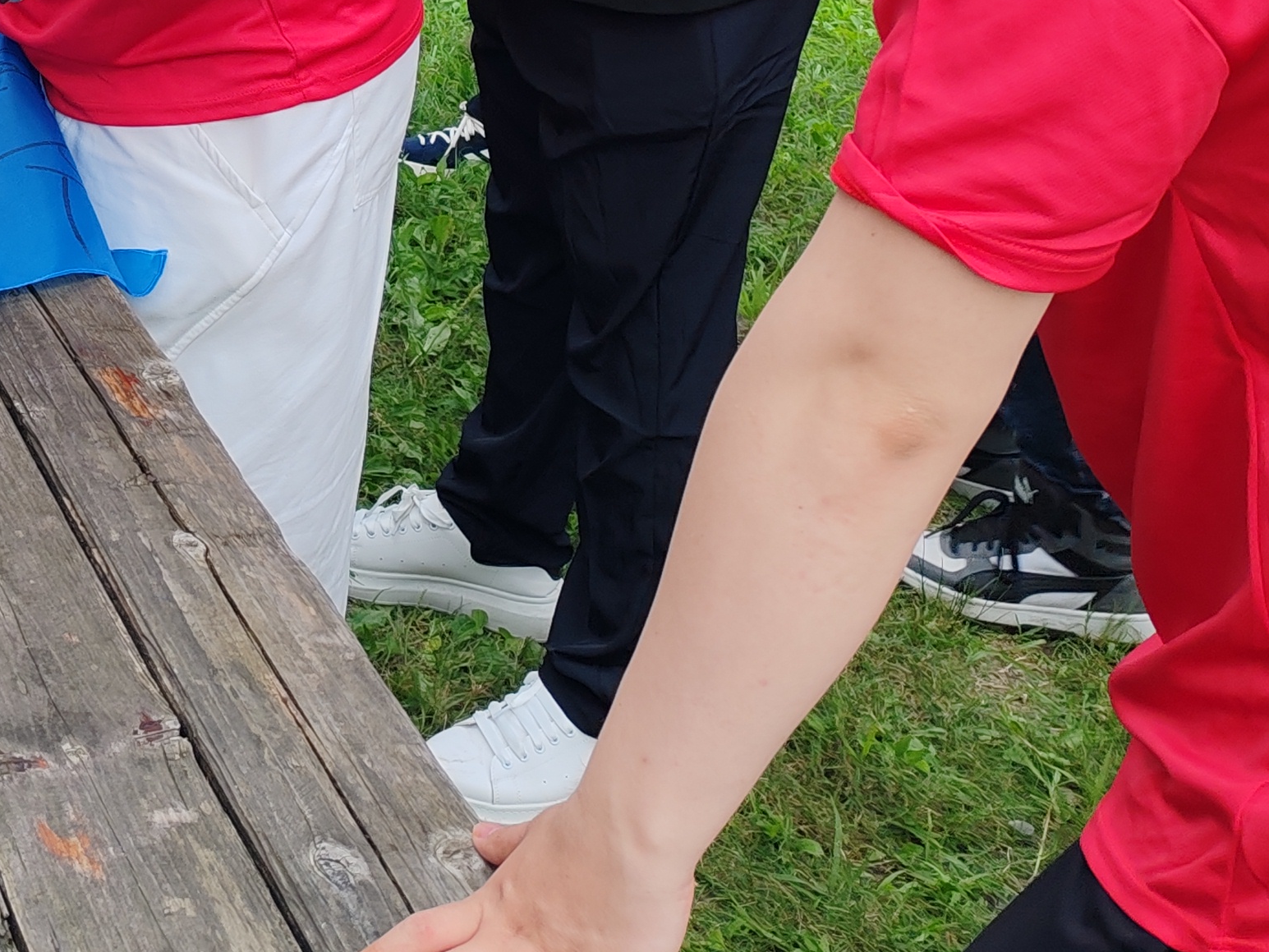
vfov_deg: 19.2
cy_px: -280
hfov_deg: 24.9
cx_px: -228
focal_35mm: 71
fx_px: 2603
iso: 50
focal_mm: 6.12
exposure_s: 1/170
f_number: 1.9
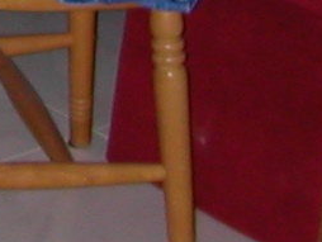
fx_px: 2169
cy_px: -385
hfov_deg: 7.6
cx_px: -567
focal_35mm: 233
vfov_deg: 6.1
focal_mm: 5.6
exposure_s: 1/59.9
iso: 100
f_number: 2.7
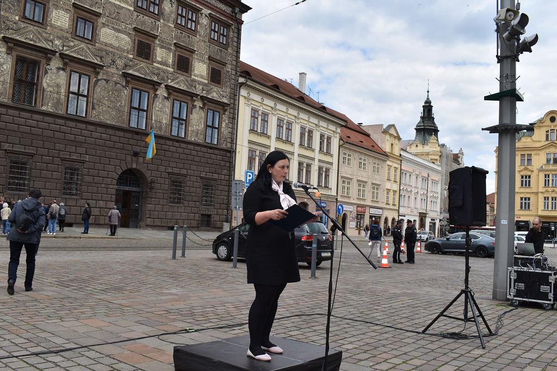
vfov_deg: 41.7
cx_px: 278
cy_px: 186
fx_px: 487
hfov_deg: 59.5
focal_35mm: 32
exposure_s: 1/200
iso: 100
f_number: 10
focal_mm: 21
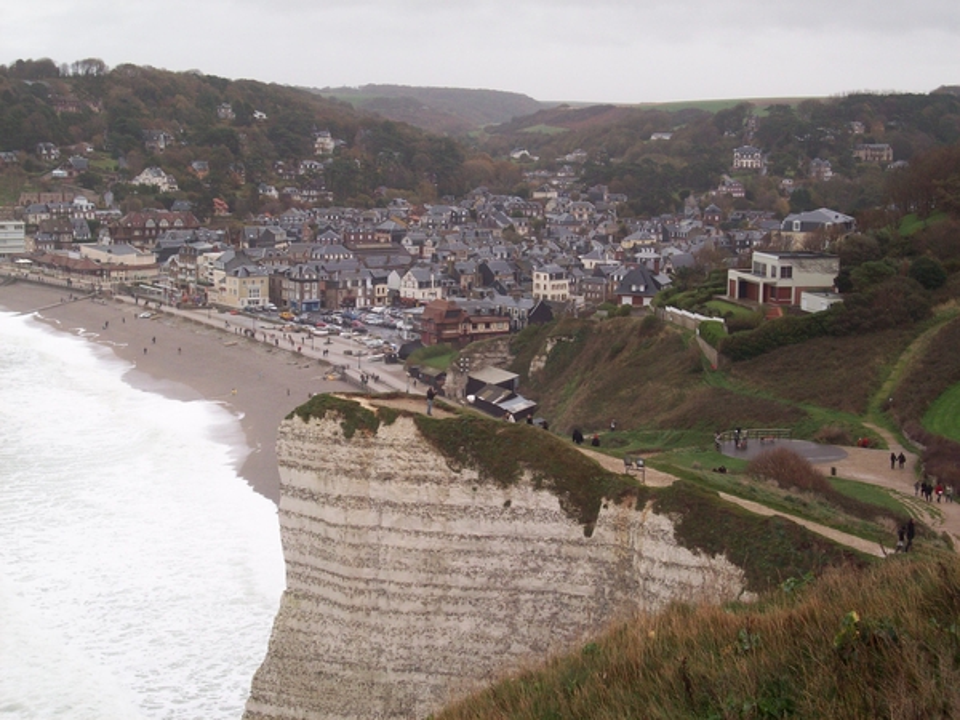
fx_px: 1775
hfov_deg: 30.3
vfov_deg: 22.9
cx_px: 480
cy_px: 360
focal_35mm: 64
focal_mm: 10.7
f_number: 3.8
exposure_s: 1/155
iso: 80
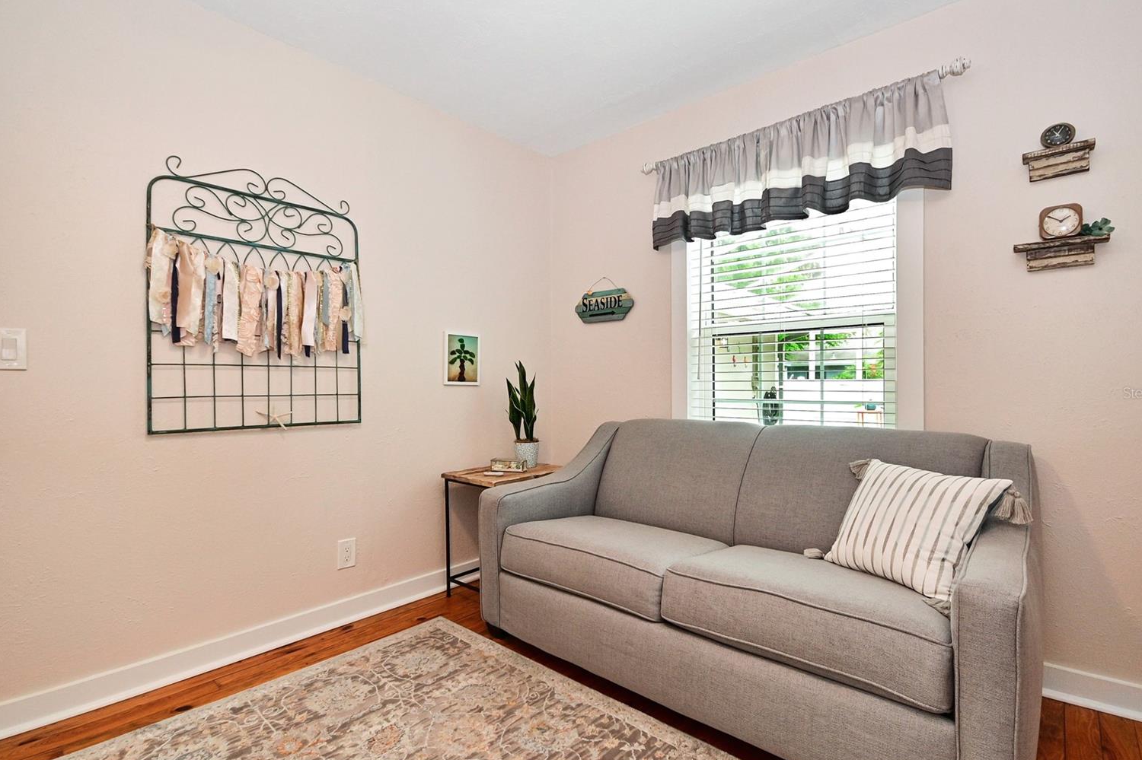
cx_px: 582
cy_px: 393
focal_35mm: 16
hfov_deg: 96.7
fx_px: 507
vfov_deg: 73.7
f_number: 7.1
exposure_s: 1/60
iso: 800
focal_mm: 10
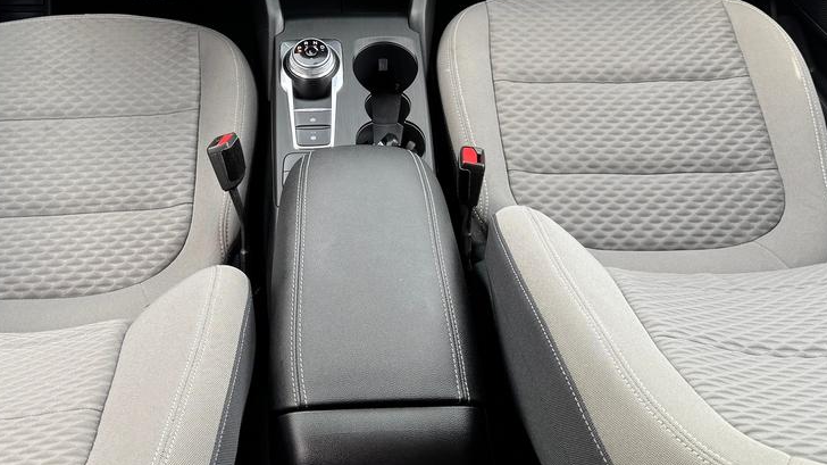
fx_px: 1008
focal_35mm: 46
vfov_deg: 25.3
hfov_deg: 44.5
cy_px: 59
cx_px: 350
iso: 64
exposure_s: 1/121
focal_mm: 6.76
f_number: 1.78
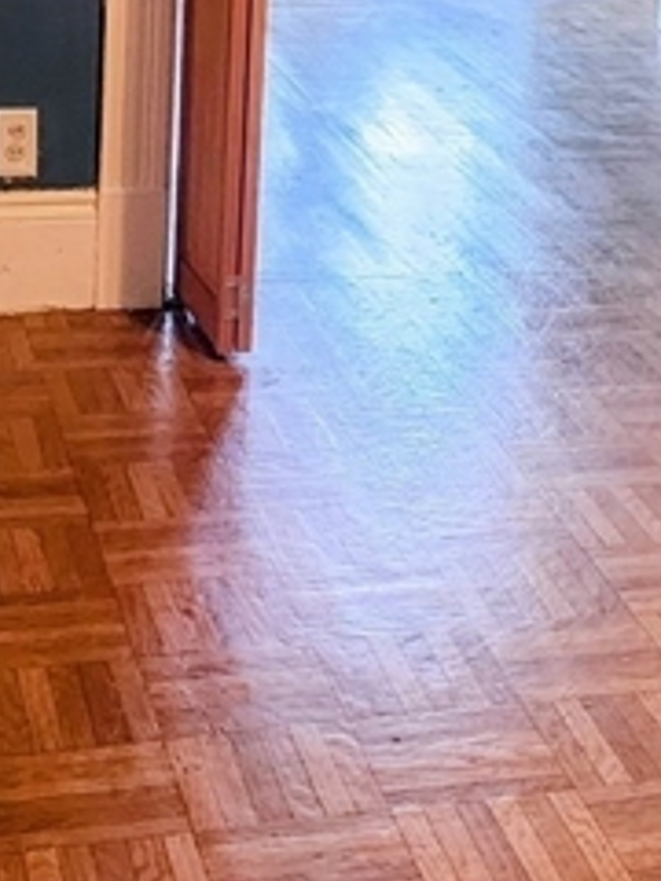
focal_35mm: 98
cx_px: 639
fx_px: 2495
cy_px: 26
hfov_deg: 14.9
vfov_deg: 19.5
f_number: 1.8
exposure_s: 1/120
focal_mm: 6.4
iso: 1000
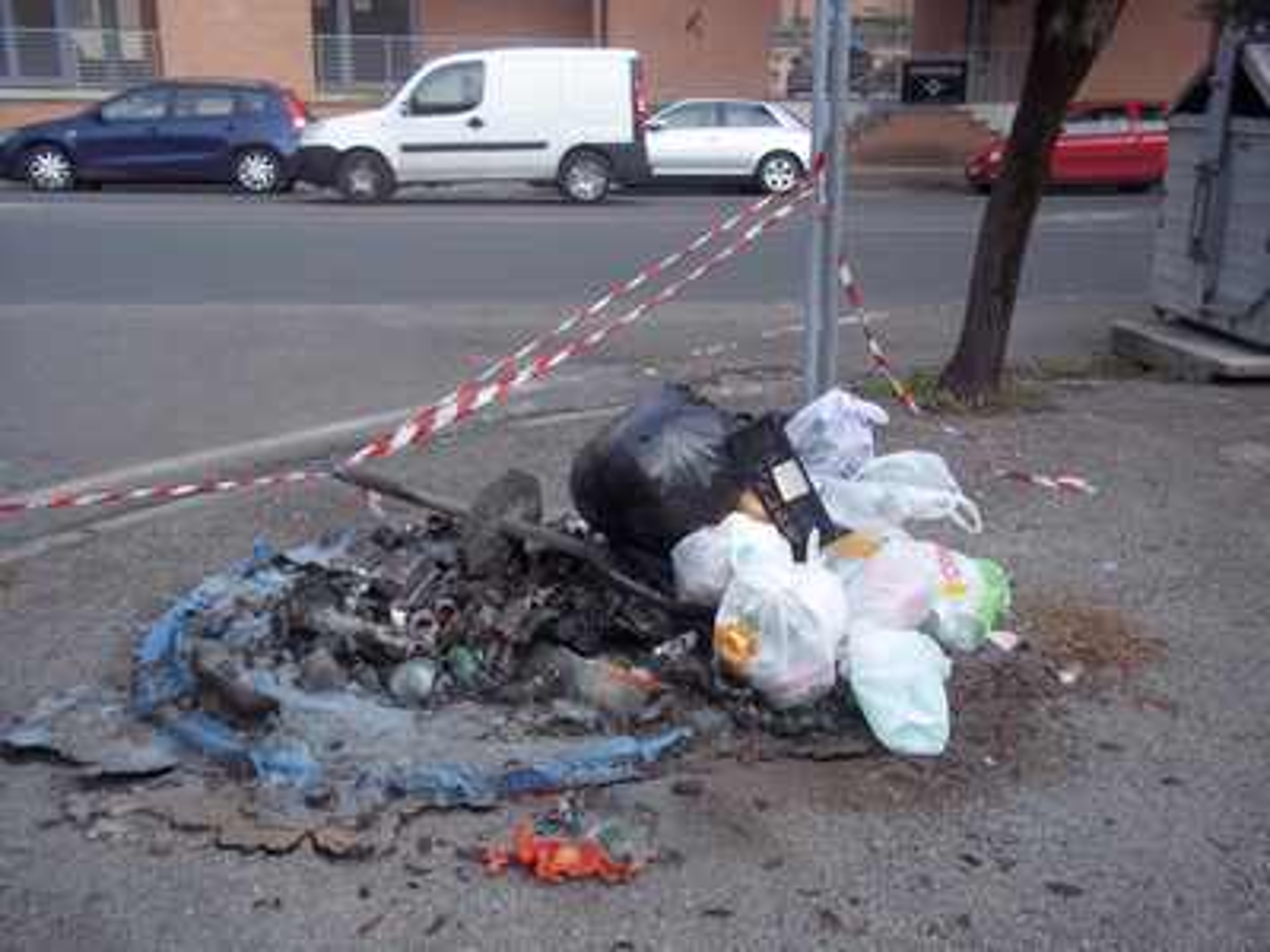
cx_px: 635
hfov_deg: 51.4
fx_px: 1321
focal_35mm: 36
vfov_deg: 39.7
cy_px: 476
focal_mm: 6.5
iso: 80
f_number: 3.1
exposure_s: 1/400
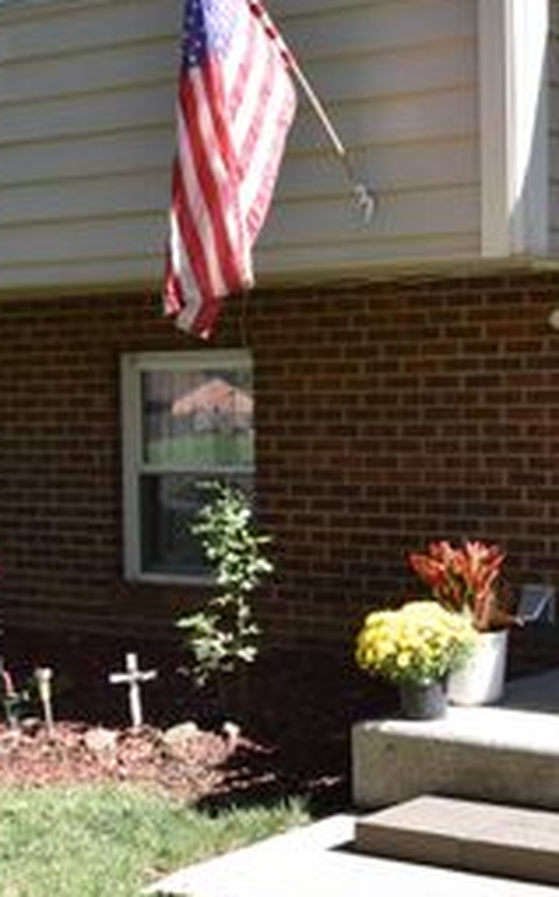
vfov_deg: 31.1
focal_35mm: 66
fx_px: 1611
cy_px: 452
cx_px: 601
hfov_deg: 19.0
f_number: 5.6
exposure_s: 1/640
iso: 320
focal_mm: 22
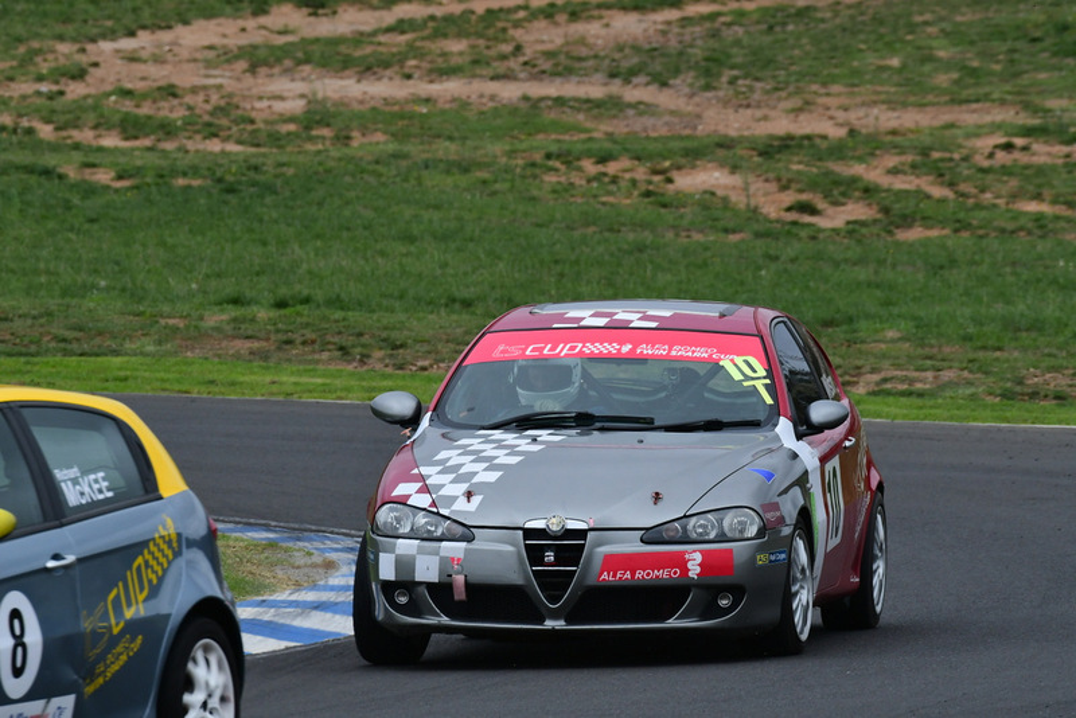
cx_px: 538
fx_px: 17490
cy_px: 359
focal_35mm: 585
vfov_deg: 2.4
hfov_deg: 3.5
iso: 1000
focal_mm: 390
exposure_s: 1/640
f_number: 11
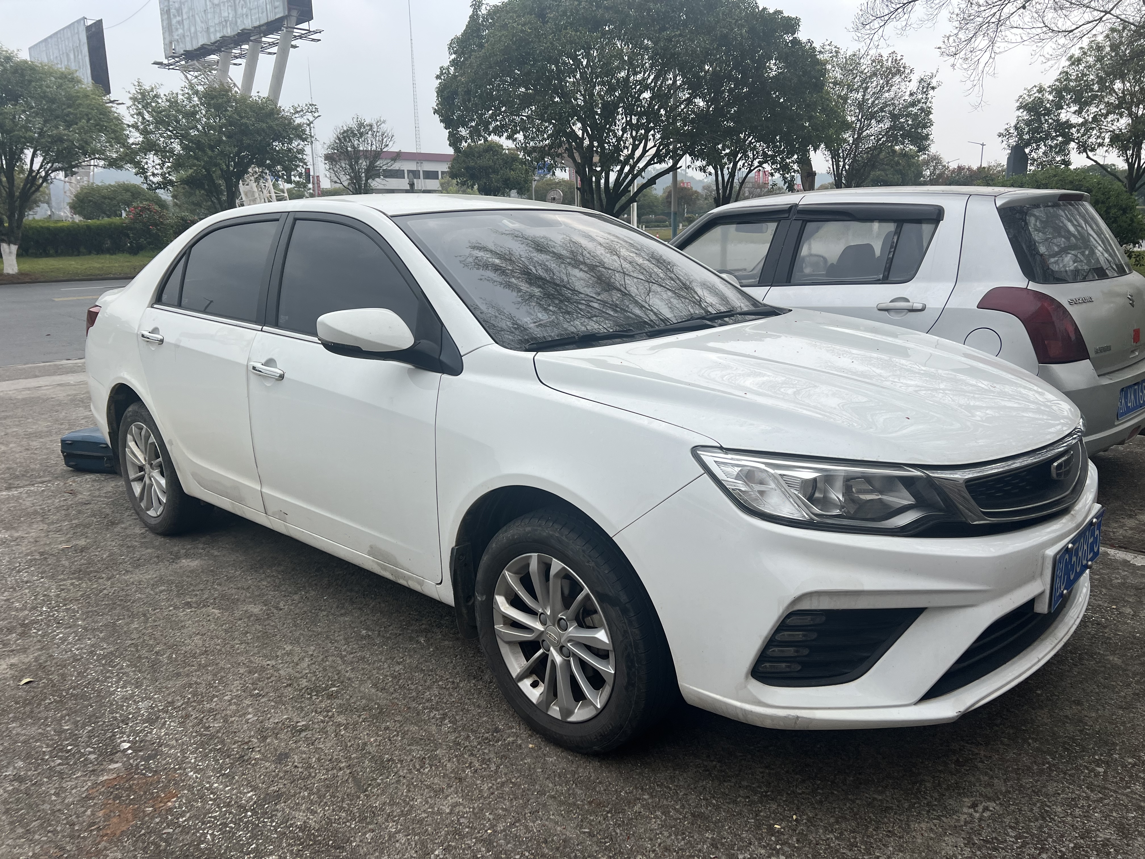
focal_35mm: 26
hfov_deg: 67.3
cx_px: 572
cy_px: 430
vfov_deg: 53.1
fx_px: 860
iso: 50
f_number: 1.5
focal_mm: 5.7
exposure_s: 1/3257
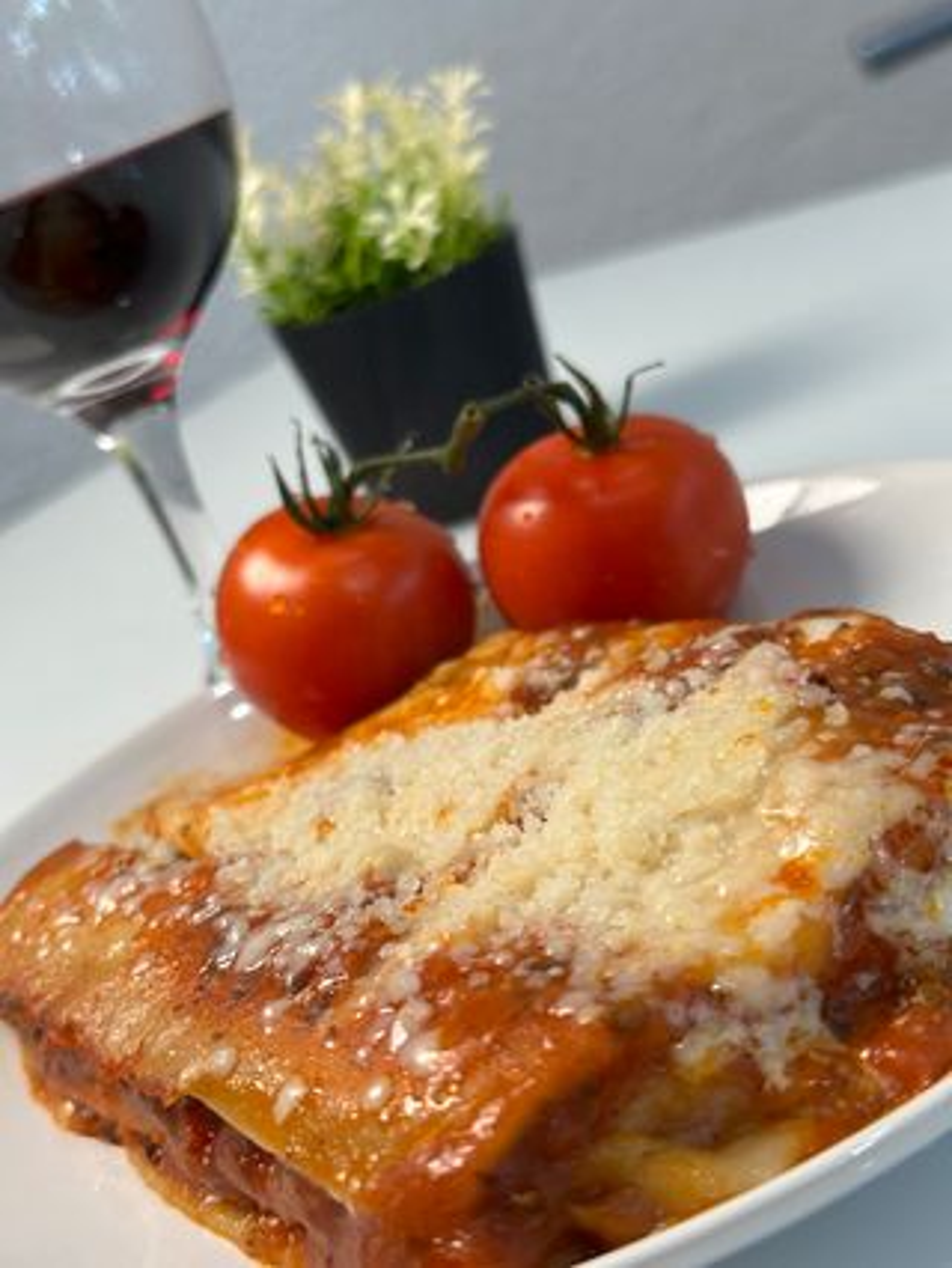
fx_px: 1758
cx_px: 476
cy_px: 634
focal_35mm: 48
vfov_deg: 39.6
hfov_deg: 30.3
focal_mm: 6.86
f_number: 1.78
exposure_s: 1/191
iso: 64
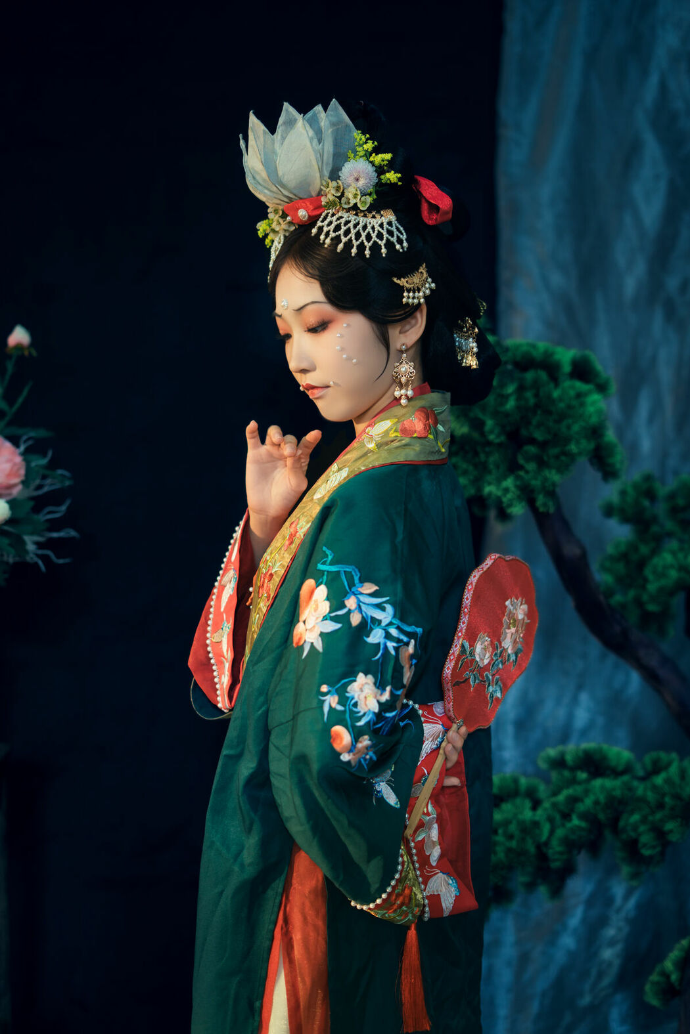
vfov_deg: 39.6
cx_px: 345
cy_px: 517
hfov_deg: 27.0
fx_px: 1437
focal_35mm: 50
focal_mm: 50
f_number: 2.2
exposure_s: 1/125
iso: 200
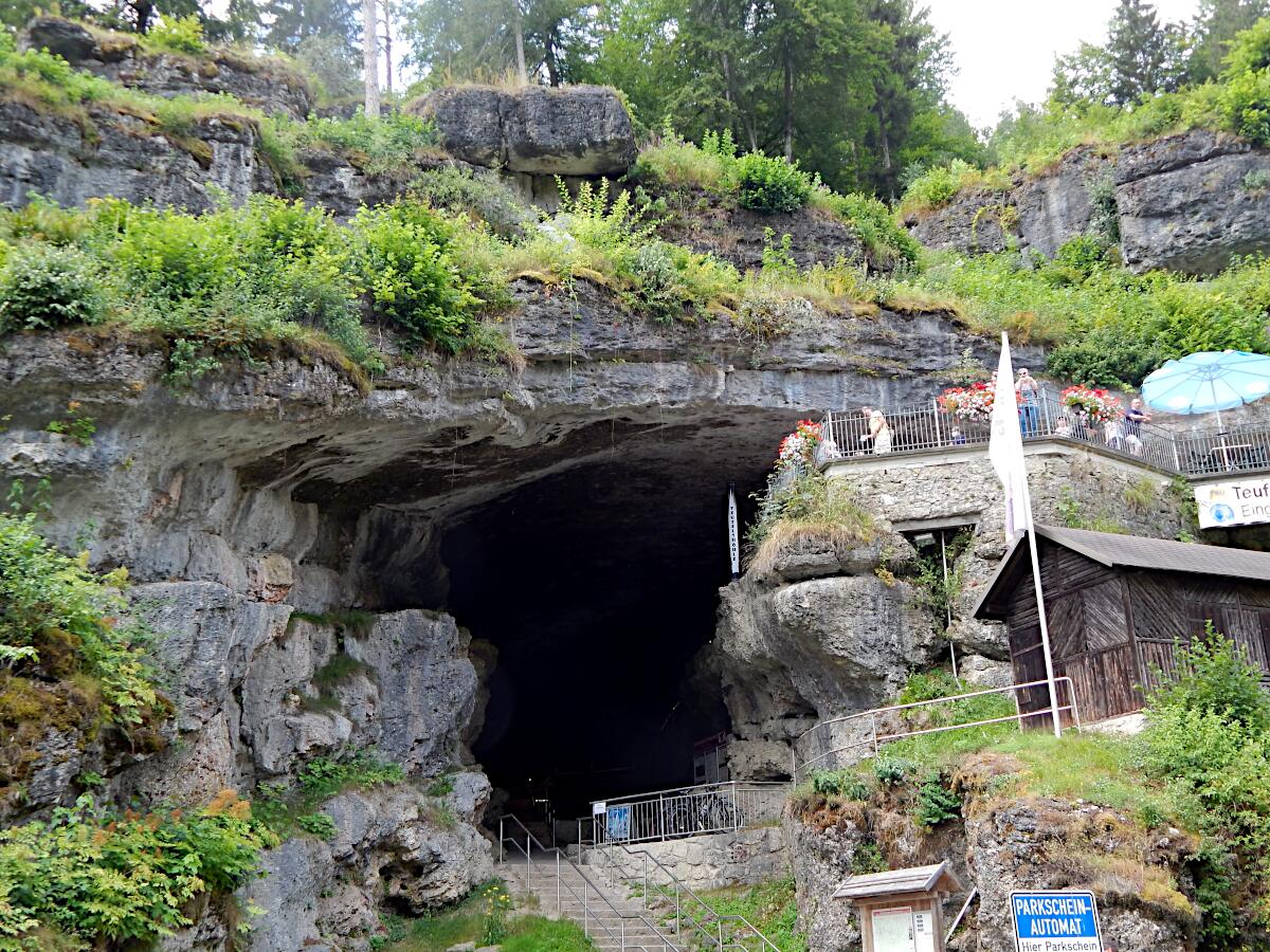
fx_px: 1394
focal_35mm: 38
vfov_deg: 37.7
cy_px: 476
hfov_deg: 49.0
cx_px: 635
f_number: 3.4
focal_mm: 6.8
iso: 125
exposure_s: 1/160
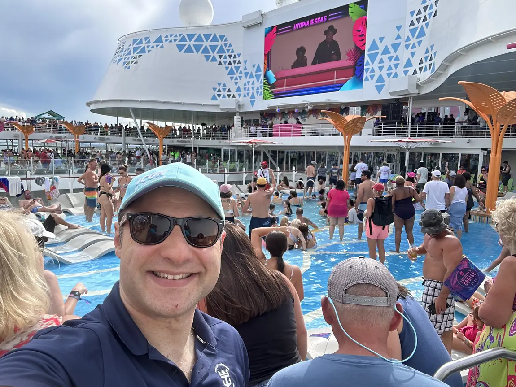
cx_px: 260
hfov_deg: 71.6
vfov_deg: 56.8
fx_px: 358
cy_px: 188
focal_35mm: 24
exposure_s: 1/389
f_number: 1.9
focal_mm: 2.69
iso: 25
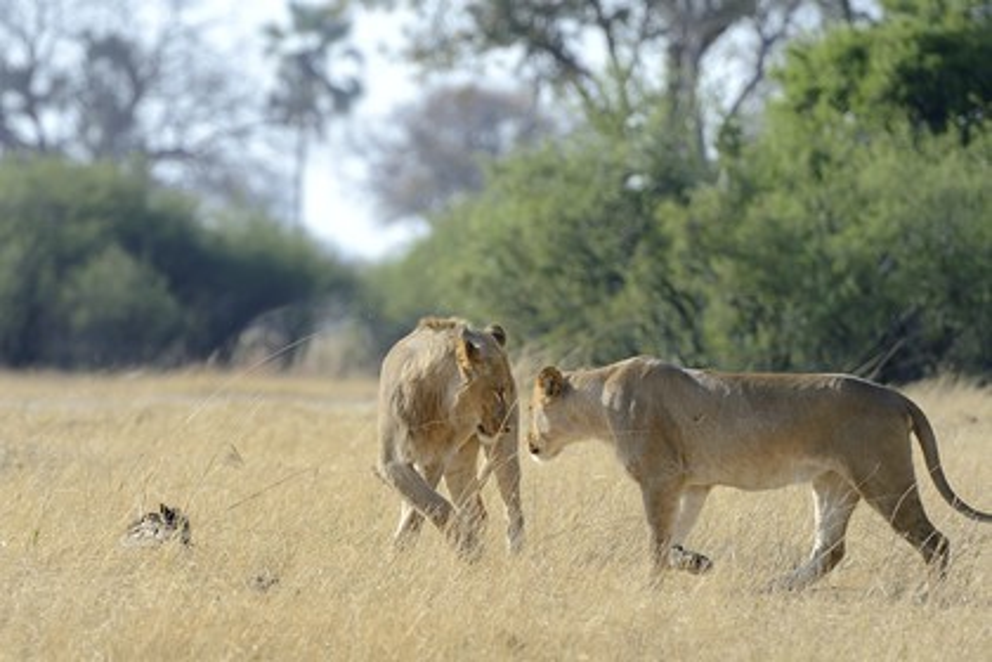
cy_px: 331
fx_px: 7715
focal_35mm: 280
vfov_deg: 4.9
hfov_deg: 7.4
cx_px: 496
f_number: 4.5
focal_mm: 280
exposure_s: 1/2000
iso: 400
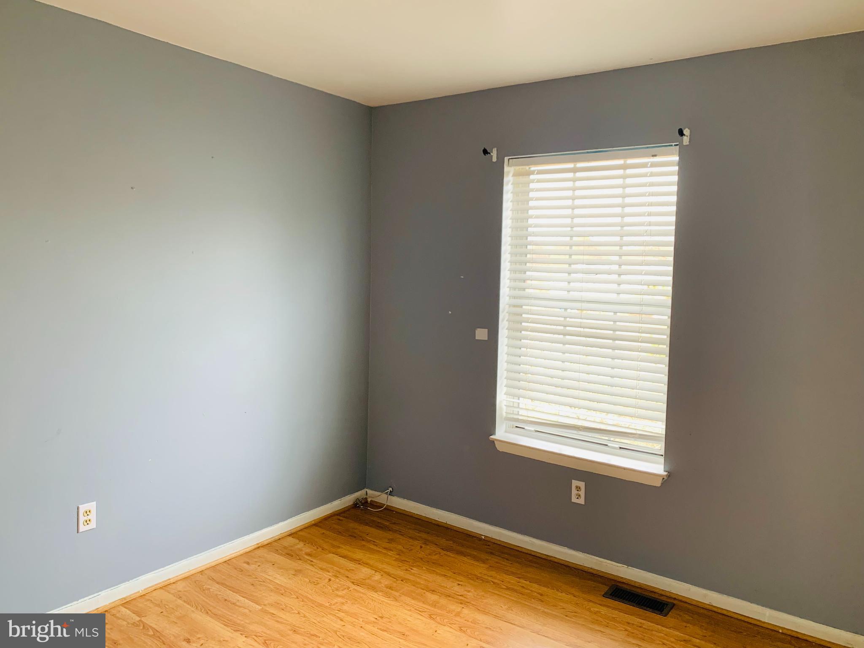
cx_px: 432
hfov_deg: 67.3
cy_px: 324
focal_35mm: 26
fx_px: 649
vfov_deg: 53.1
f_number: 1.8
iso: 100
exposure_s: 1/91
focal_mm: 4.25
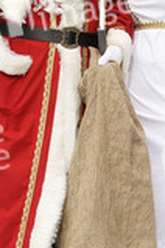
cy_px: 83
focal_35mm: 133
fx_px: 914
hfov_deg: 10.3
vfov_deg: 15.4
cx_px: 100
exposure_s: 1/640
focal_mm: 53
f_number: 6.3
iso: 640
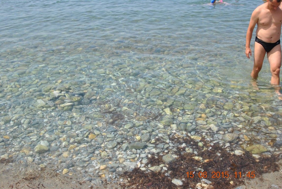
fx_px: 282
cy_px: 94
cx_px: 141
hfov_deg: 53.1
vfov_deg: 37.0
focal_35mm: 36
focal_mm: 24
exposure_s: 1/200
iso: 100
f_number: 7.1
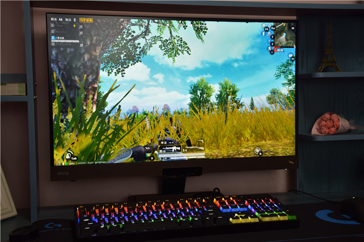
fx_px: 485
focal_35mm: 48
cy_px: 121
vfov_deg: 28.0
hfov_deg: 41.1
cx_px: 182
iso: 450
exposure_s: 1/15
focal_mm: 32
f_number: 6.3
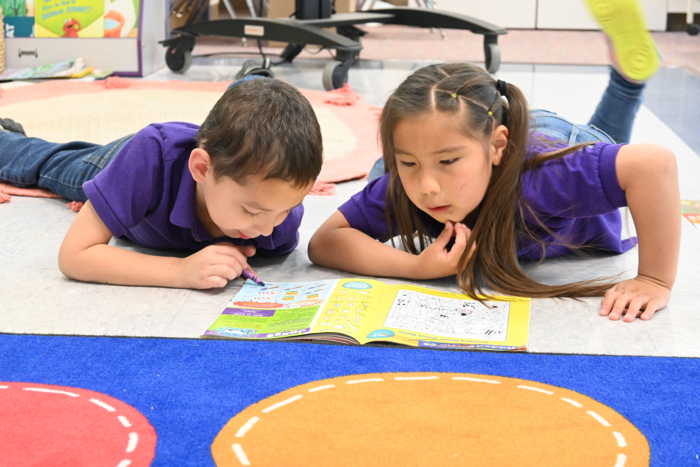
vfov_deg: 21.1
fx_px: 1254
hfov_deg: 31.2
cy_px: 234
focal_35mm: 64
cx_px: 350
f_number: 6
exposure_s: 1/60
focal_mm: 43
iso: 3600
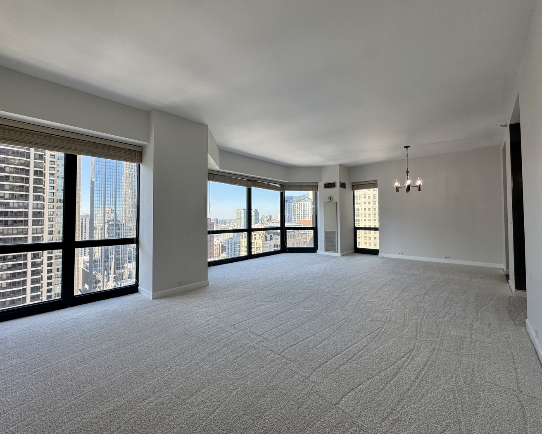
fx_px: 241
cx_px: 261
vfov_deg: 84.0
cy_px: 211
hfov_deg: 96.8
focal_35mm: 15
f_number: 2.2
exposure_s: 1/246
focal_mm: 2.22
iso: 40
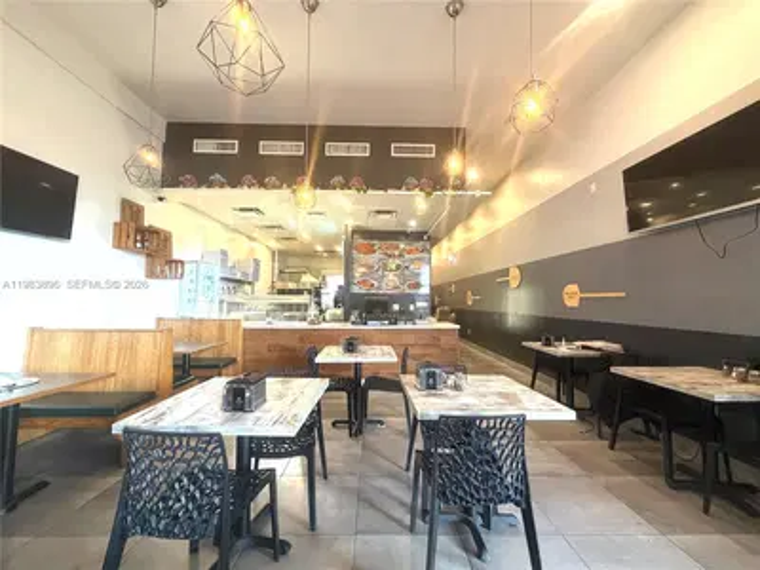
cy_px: 285
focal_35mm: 14
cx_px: 380
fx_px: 307
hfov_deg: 102.1
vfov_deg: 85.7
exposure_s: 1/60
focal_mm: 2.22
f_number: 2.2
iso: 320
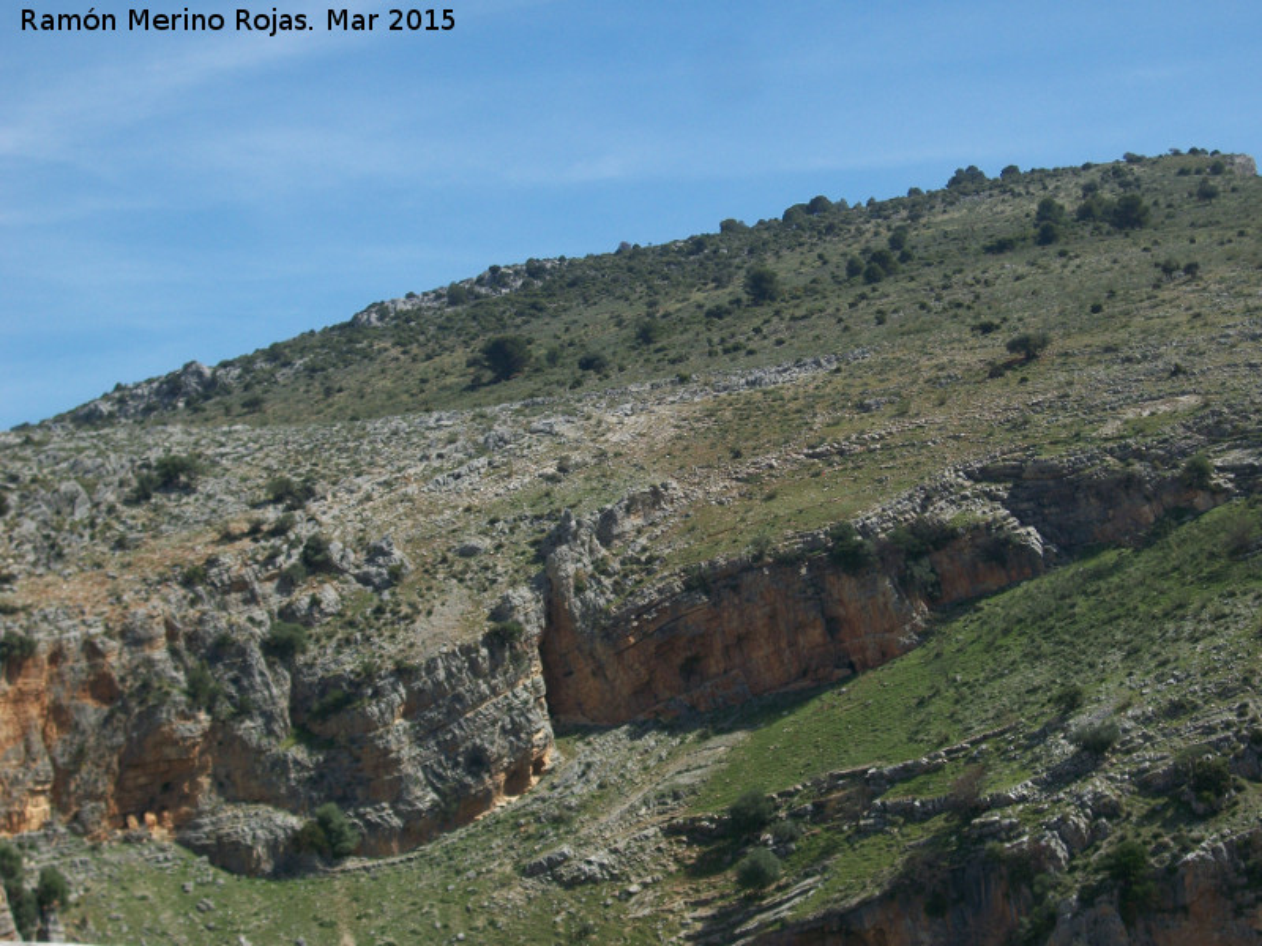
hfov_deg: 28.6
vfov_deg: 21.6
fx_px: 2479
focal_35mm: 68
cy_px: 473
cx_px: 631
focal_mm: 12.1
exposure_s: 1/640
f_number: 4.5
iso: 80
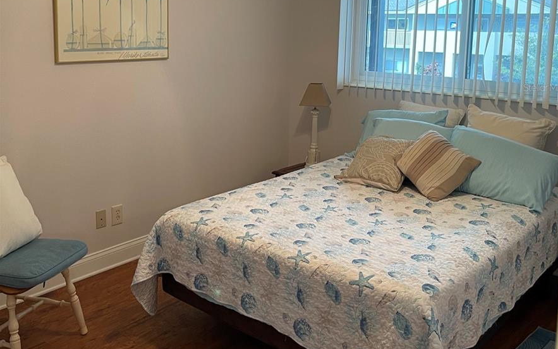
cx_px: 284
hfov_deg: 54.0
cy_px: 87
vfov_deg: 34.6
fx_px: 547
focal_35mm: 36
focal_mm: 5.1
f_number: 1.6
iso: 125
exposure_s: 1/60
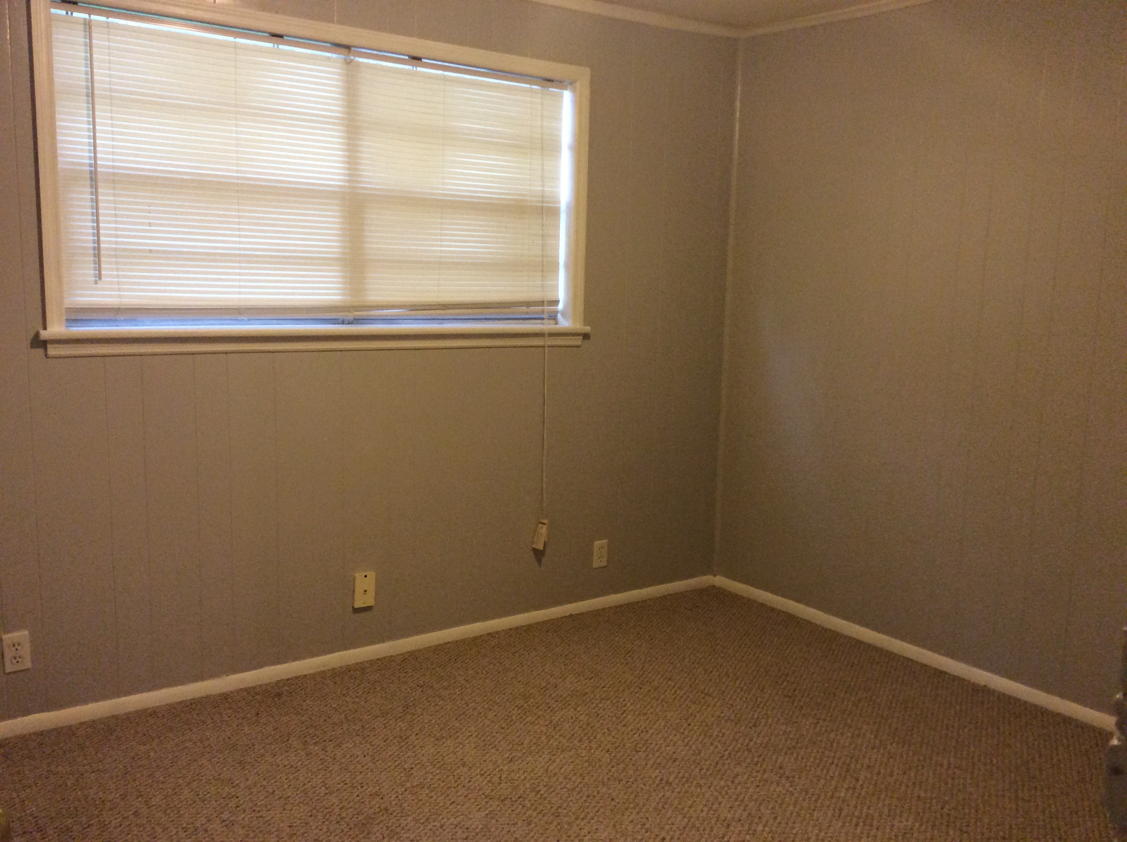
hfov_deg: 56.9
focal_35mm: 32
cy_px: 421
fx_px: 1040
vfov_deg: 44.1
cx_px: 564
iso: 160
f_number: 2.4
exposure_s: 1/24
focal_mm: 3.3
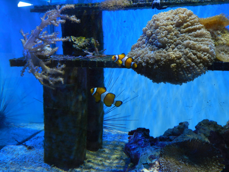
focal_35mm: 32
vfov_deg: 44.2
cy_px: 86
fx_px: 212
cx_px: 114
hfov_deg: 56.8
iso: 250
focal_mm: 5.6
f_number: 3.7
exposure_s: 1/20
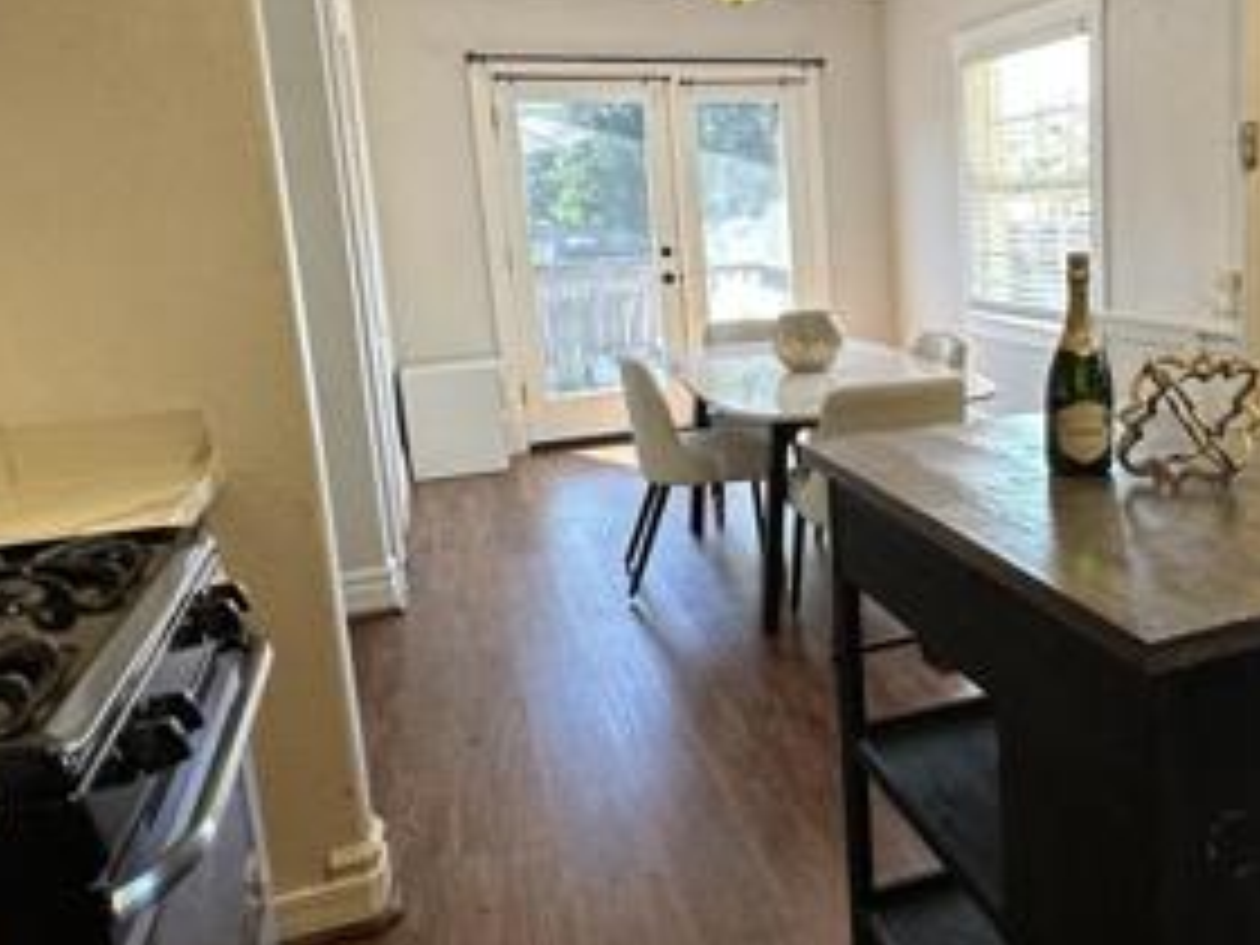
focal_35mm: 32
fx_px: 1165
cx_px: 958
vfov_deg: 44.1
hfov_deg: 54.0
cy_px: 410
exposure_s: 1/120
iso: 160
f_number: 2.2
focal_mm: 2.22
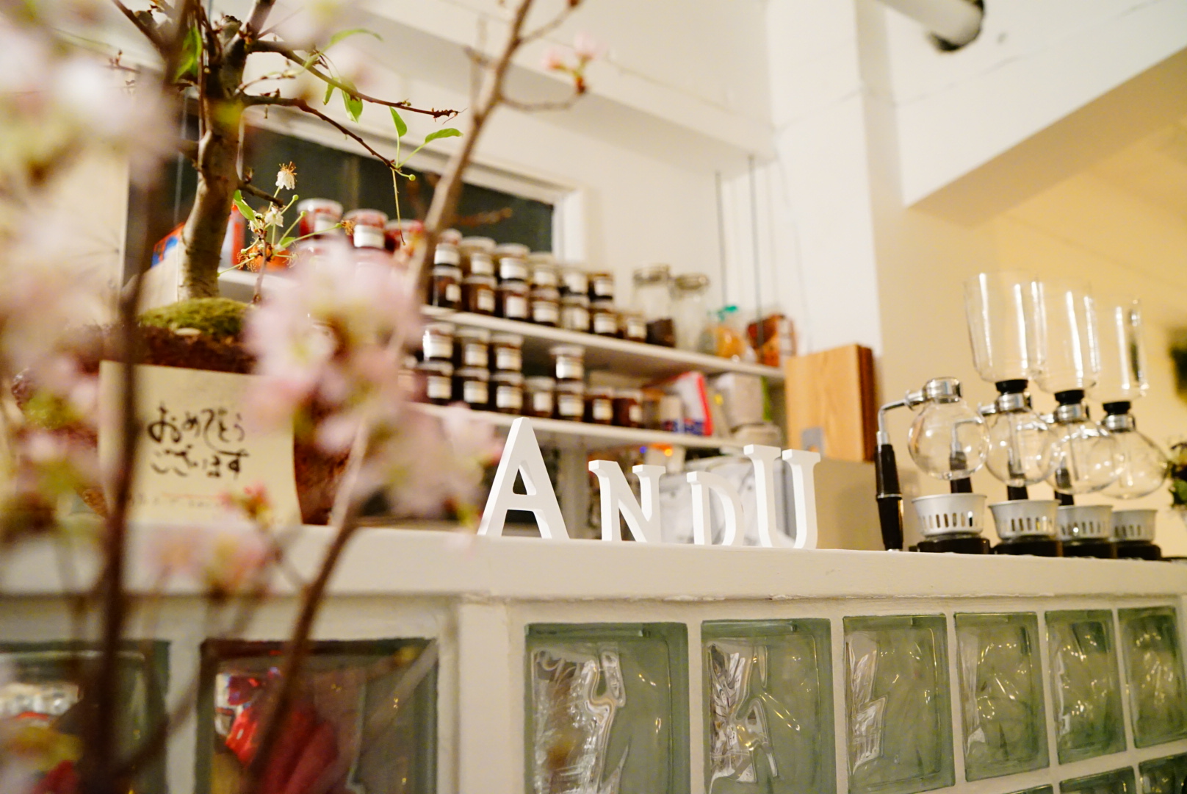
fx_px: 1155
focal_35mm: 35
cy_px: 397
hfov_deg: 54.4
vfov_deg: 37.9
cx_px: 594
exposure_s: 1/60
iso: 8000
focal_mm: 35
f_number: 4
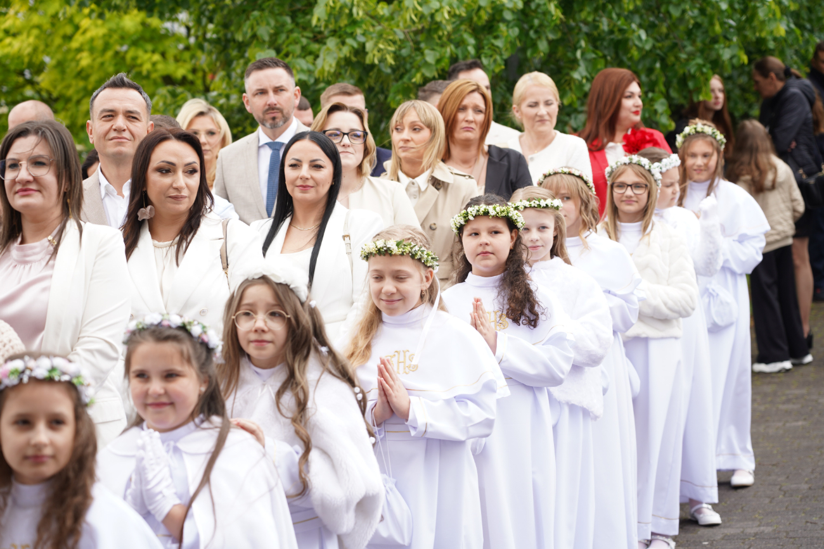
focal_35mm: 105
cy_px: 274
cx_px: 412
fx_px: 2403
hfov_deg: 19.5
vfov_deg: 13.0
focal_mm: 105
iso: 100
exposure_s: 1/100
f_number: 5
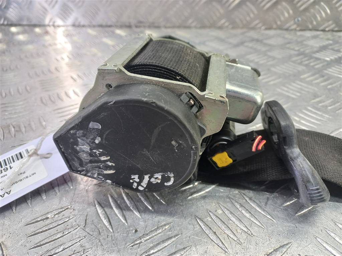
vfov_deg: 54.9
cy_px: 128
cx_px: 171
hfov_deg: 69.4
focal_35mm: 25
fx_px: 247
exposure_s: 1/50
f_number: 1.8
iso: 160
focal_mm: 4.6
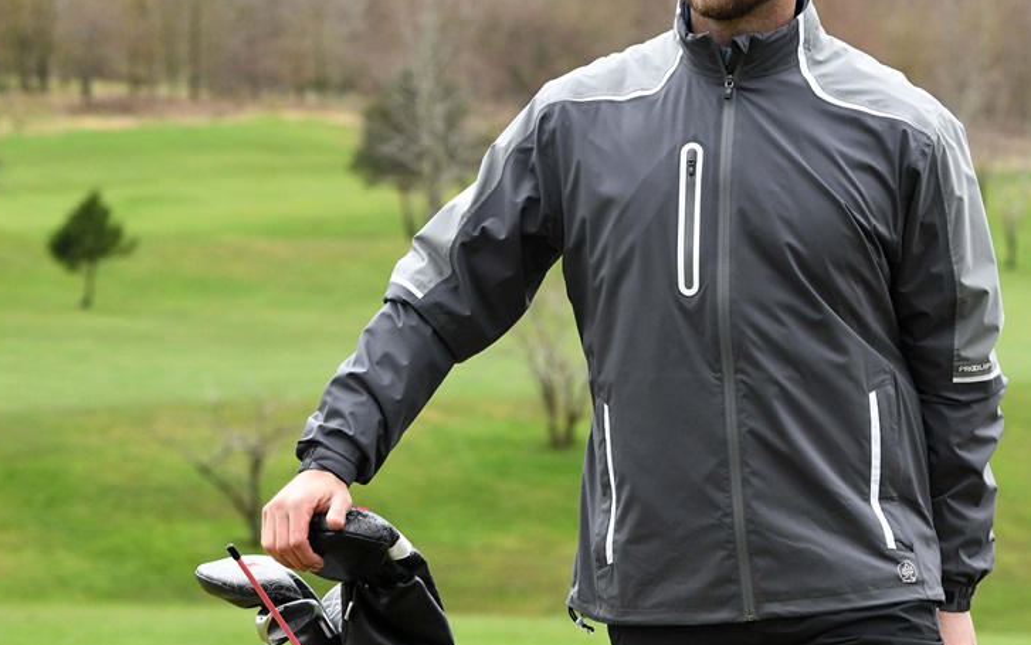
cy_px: 537
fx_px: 5931
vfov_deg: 6.2
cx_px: 585
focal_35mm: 211
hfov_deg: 9.9
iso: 1600
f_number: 7.1
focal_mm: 110
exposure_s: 1/320
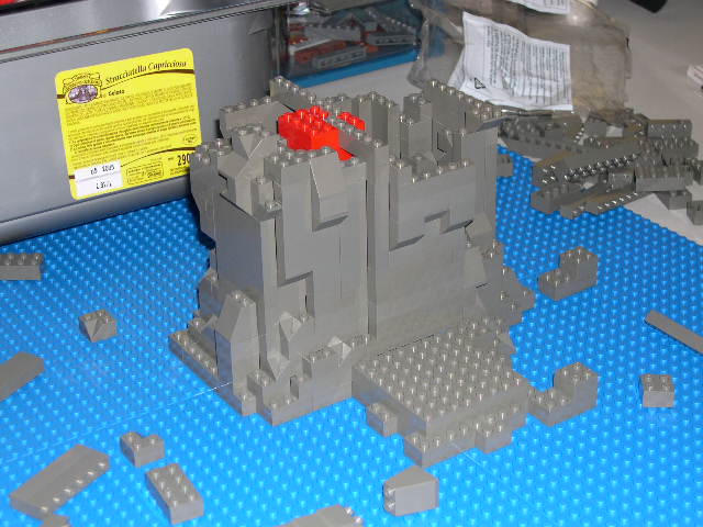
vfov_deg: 21.9
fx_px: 1361
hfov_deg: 29.0
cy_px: 264
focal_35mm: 67
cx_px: 352
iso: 100
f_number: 3.7
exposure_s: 1/60
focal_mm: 14.2
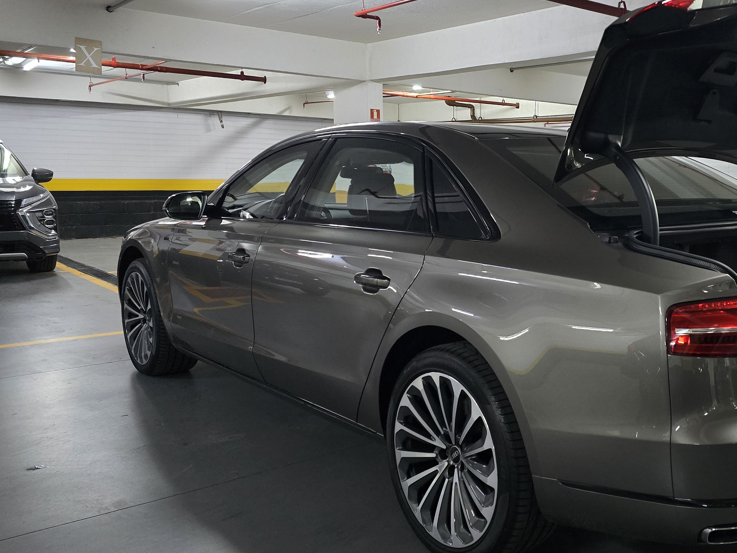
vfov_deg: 40.7
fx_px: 745
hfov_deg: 50.3
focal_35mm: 35
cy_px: 269
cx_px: 560
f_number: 1.7
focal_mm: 6.3
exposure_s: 1/40
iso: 1600
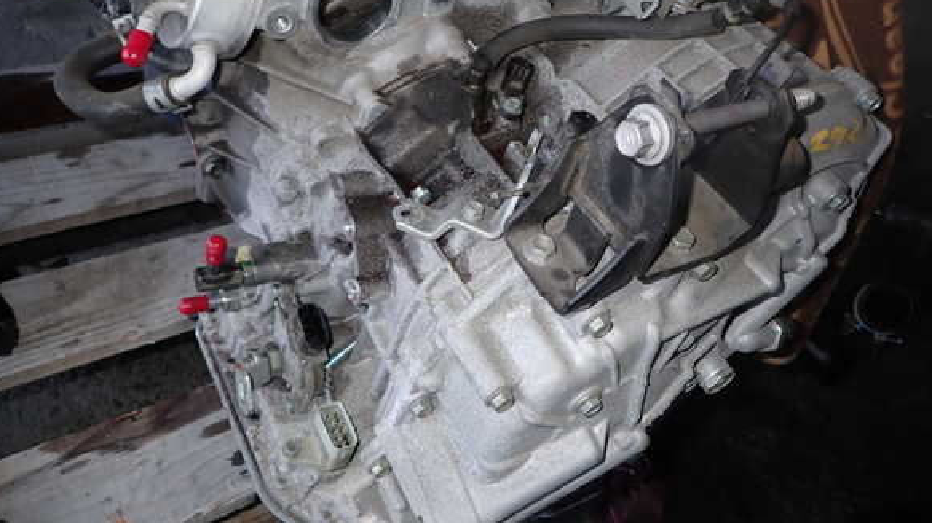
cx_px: 468
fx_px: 692
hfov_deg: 67.9
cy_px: 222
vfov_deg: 41.3
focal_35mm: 28
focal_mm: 4.5
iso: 125
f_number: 5.6
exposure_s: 1/30
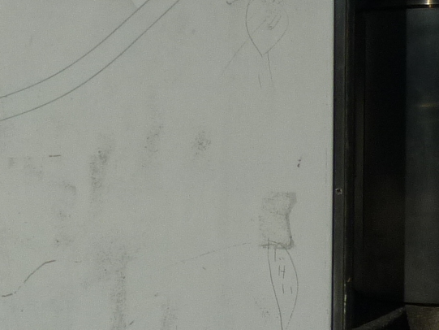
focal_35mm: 125
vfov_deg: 11.9
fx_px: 1586
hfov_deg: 15.4
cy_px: 177
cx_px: -41
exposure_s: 1/1300
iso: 100
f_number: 8
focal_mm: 5.5
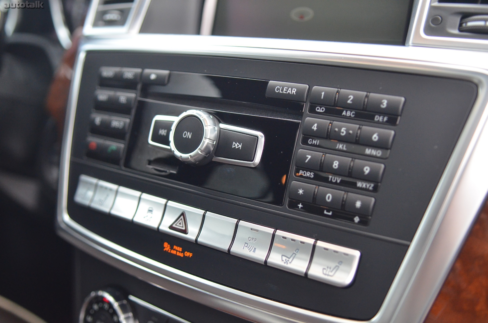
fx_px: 609
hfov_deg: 43.7
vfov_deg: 29.7
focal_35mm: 45
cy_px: 162
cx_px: 244
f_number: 2.8
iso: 1600
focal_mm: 30
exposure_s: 1/160
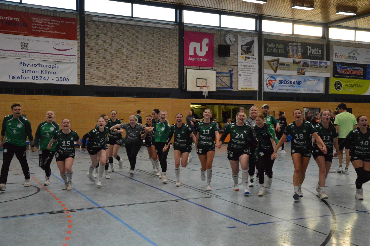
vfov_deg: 29.8
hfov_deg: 43.6
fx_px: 462
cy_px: 123
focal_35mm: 45
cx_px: 185
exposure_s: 1/500
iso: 3200
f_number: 4.2
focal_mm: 30
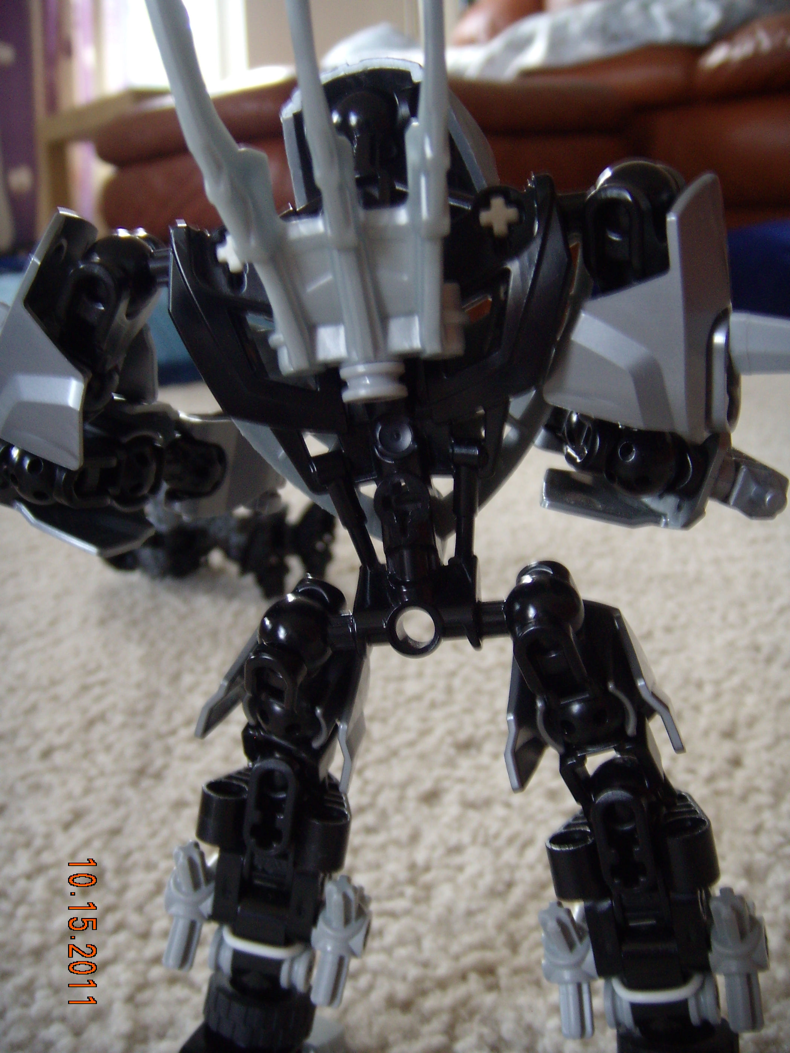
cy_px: 526
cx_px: 395
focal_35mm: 38
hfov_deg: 37.7
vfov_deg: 49.0
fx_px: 1156
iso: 100
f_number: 3.5
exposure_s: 1/11.2
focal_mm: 6.4
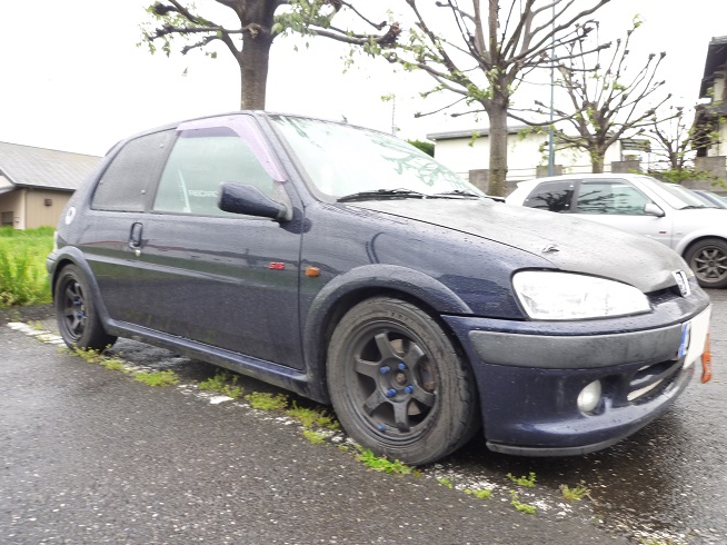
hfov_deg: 67.3
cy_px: 268
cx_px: 375
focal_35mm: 26
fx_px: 546
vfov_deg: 53.0
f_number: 2.8
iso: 125
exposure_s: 1/50
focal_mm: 4.5
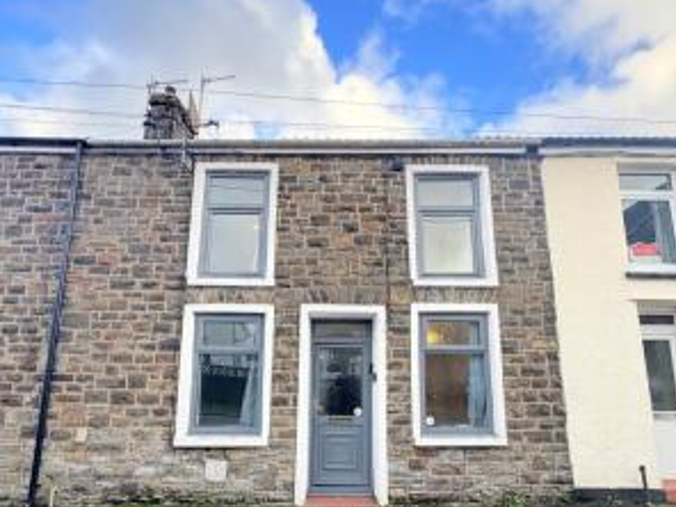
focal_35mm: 20
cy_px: 300
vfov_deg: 65.4
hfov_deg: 81.7
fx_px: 391
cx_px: 335
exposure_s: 1/150
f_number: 2.2
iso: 40
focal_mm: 2.22
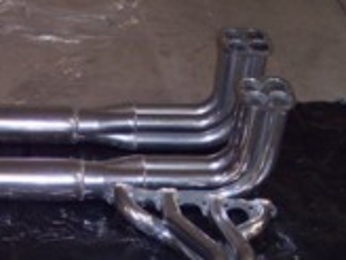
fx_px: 830
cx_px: 59
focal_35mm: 83
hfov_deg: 23.2
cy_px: 210
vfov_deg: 17.6
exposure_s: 1/30
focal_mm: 8
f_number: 2.8
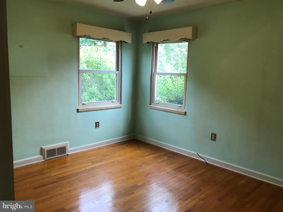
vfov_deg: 49.7
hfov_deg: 63.4
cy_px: 106
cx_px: 142
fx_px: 229
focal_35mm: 28
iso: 32
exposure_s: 1/60
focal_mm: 3.99
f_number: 1.8
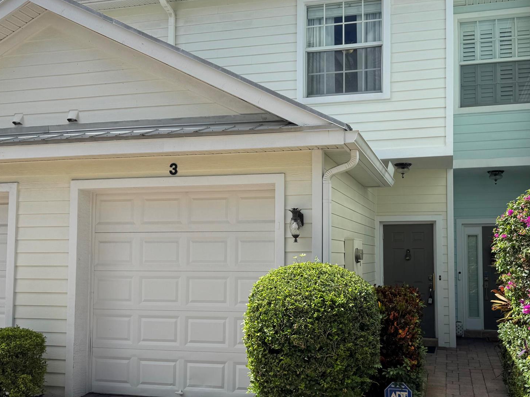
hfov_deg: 53.4
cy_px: 225
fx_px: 520
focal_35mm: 34
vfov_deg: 41.7
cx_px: 332
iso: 80
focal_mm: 6.76
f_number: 1.78
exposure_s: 1/4608
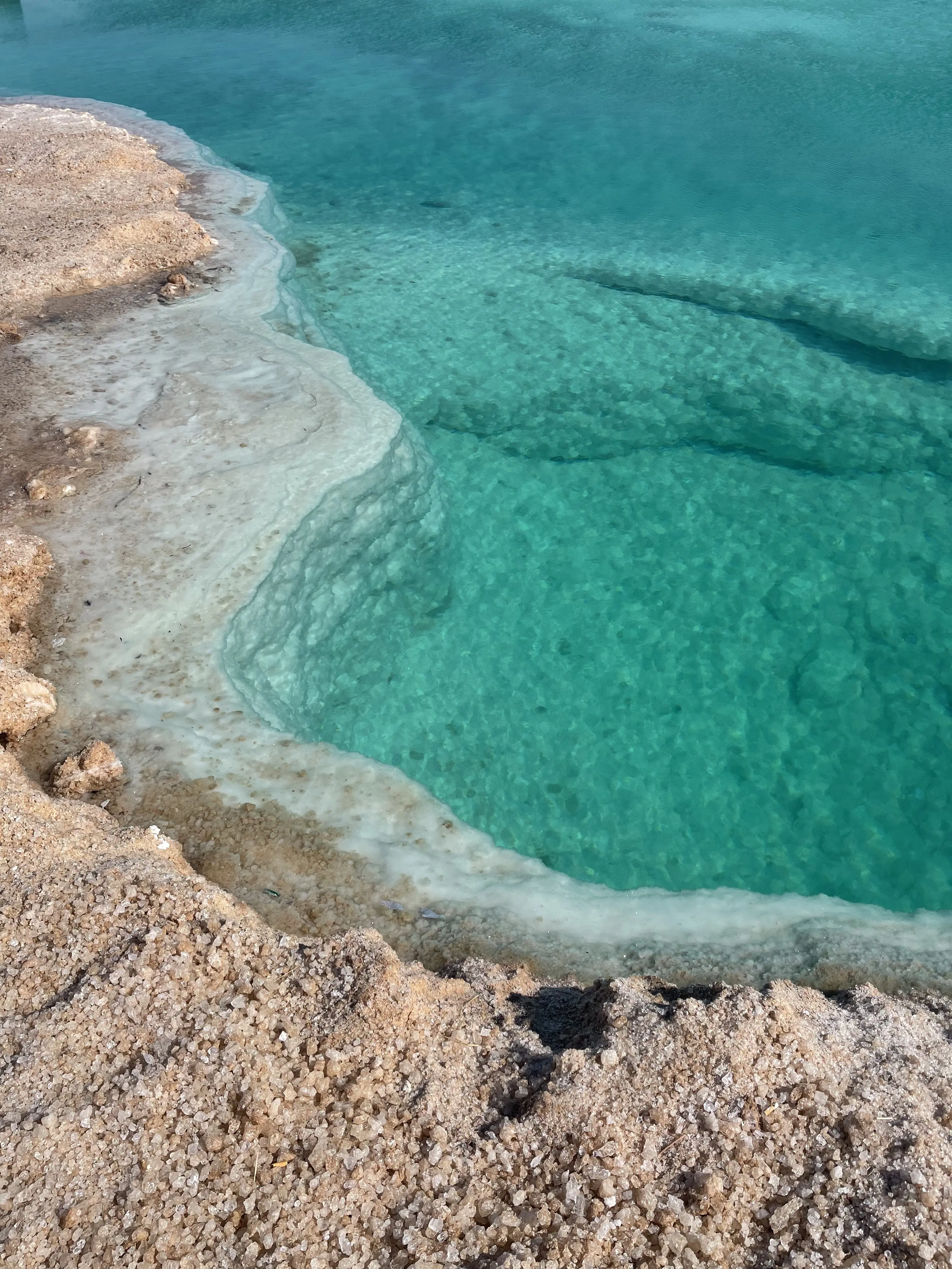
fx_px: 953
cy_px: 634
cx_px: 476
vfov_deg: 67.3
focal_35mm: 26
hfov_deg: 53.1
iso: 32
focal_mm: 5.1
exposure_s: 1/9174
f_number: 1.6
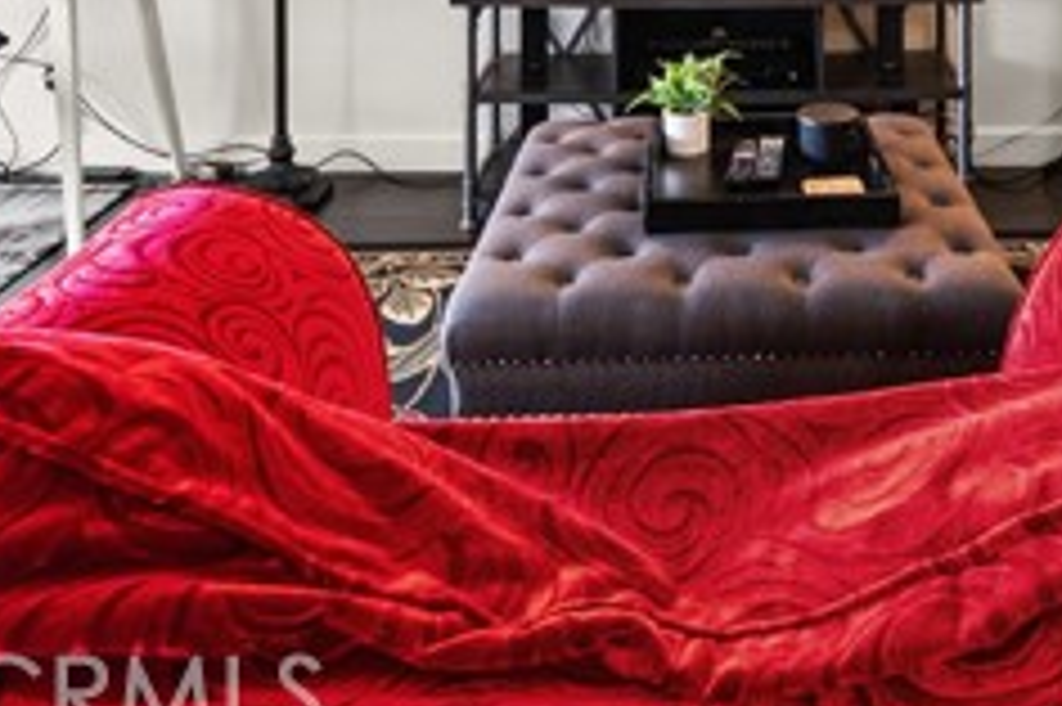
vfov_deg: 28.9
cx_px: 724
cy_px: -200
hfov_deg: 49.7
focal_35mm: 38
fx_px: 1120
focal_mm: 14
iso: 100
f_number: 10
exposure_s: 3.2
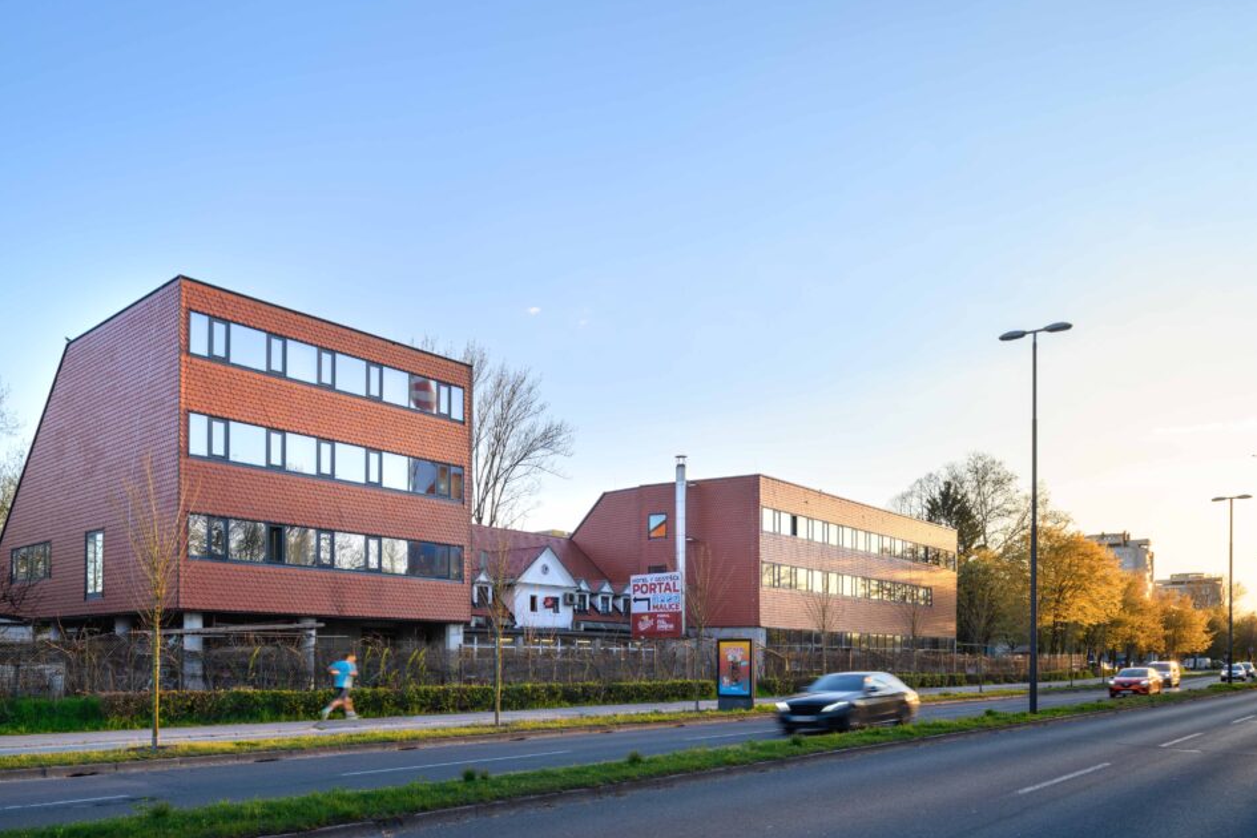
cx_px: 595
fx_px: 908
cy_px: 420
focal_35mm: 26
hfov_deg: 69.3
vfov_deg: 49.6
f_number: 10
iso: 100
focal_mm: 24
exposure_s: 1/30
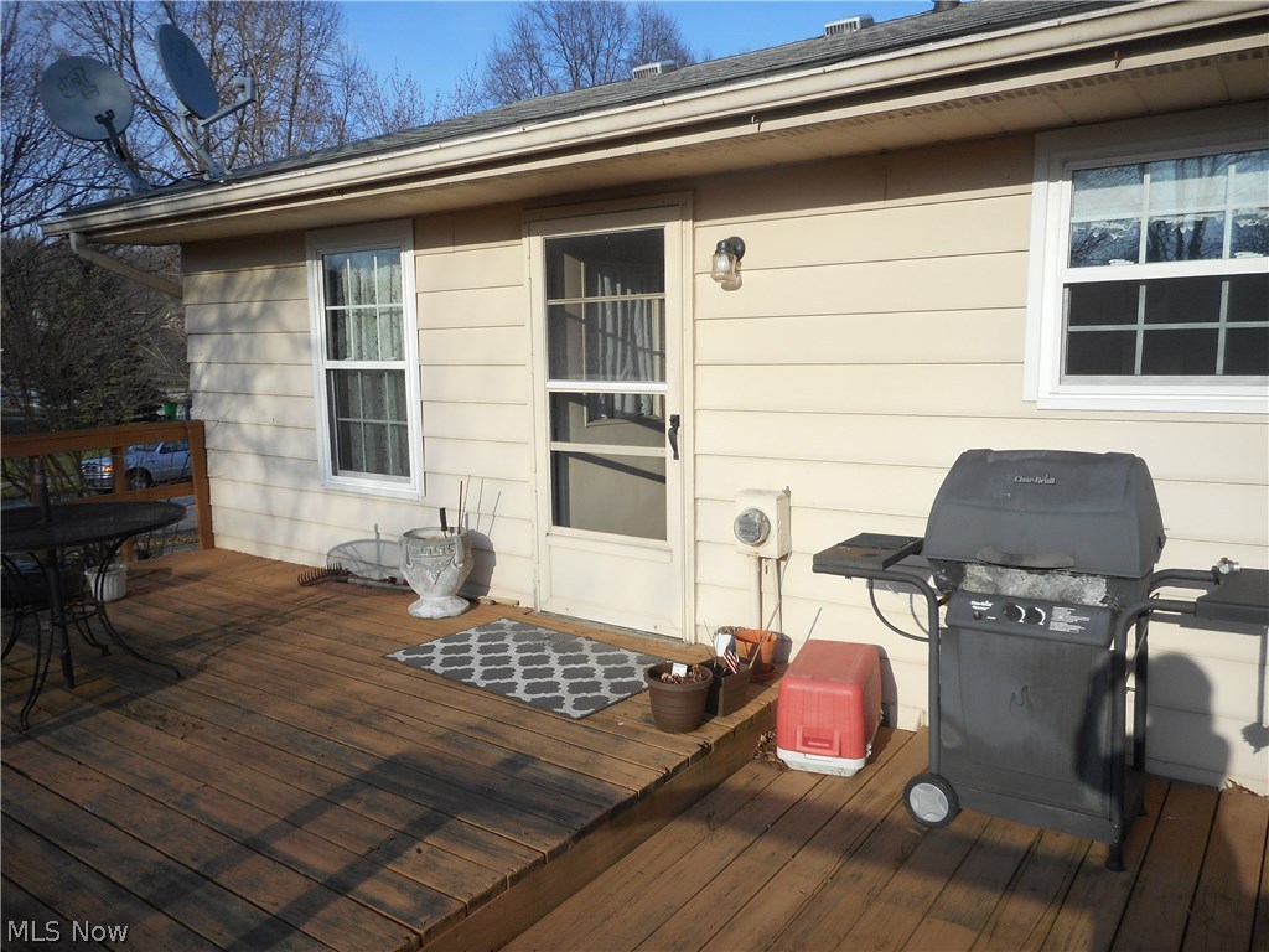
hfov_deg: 69.4
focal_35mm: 25
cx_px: 634
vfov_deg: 54.9
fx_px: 916
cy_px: 476
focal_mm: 4.5
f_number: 3.7
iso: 80
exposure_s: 1/500
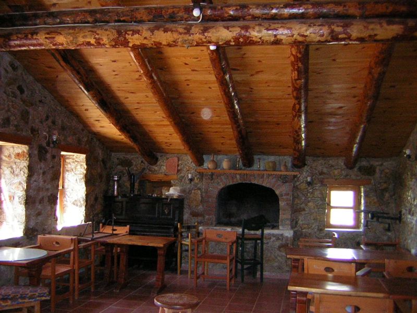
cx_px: 208
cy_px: 156
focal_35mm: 36
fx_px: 434
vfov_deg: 39.7
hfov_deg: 51.4
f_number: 2.6
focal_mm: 4.7
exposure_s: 1/60.1
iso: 200
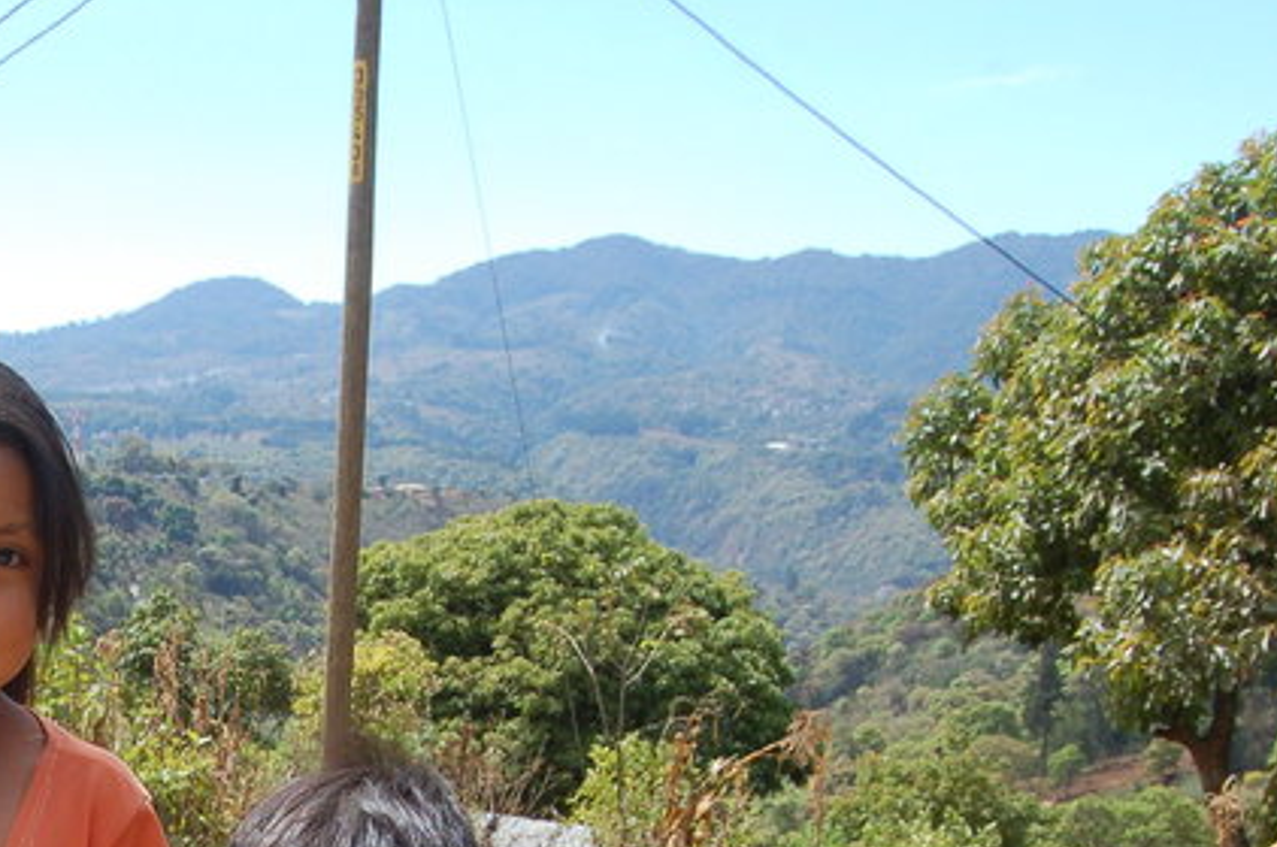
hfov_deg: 28.2
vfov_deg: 18.7
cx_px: 154
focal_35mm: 69
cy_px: 973
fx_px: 2451
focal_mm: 19
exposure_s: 1/250
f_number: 10
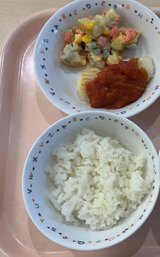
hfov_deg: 28.5
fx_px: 293
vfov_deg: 47.2
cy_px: 126
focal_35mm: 42
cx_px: 163
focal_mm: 3
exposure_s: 1/60
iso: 40
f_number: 1.8
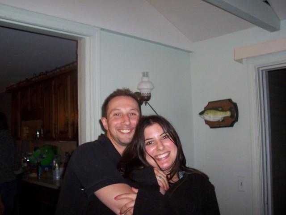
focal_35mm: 37
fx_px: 306
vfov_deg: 38.7
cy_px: 108
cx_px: 143
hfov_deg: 50.1
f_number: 2.8
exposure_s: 1/60
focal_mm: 5.6
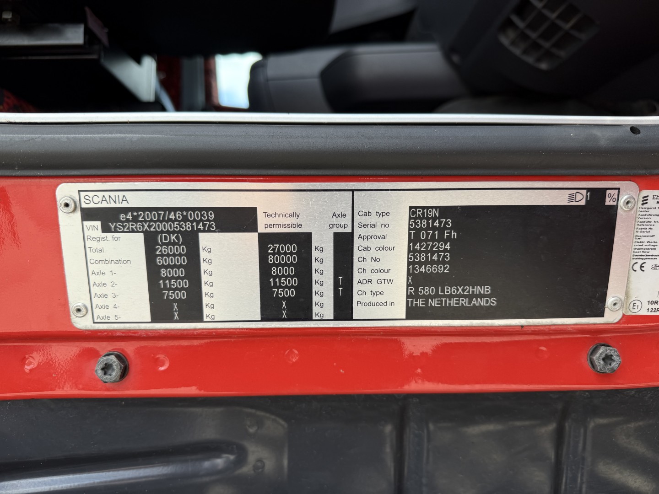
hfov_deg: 71.6
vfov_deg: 56.8
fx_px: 457
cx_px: 330
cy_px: 247
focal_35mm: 24
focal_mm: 6.76
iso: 80
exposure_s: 1/514
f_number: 1.78
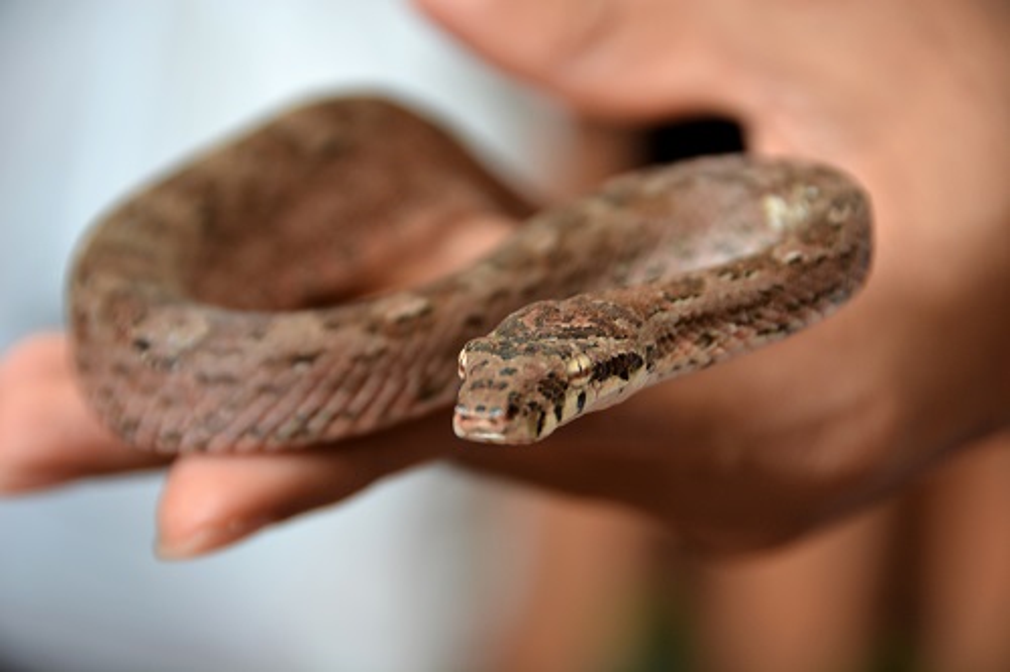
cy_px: 336
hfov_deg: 11.4
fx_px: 5048
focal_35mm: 180
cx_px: 505
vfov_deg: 7.6
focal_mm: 120
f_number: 5.3
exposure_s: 1/125
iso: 400
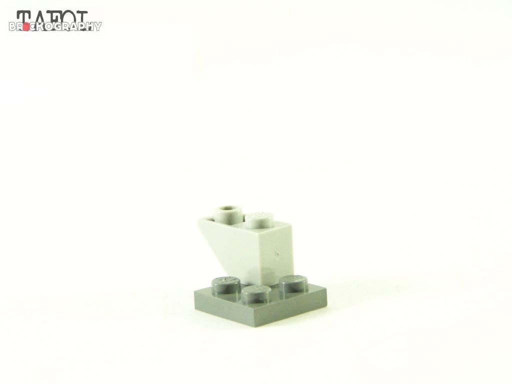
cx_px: 256
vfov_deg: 14.1
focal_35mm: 105
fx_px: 1553
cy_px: 192
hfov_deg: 18.7
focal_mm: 17.5
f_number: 3.6
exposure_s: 1/60
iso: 400
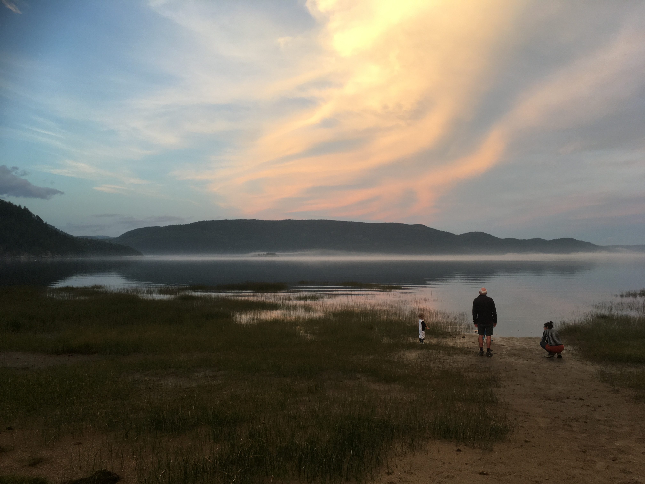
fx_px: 540
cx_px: 322
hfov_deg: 61.7
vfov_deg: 48.2
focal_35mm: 29
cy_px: 242
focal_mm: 4.15
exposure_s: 1/60
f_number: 2.2
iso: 25
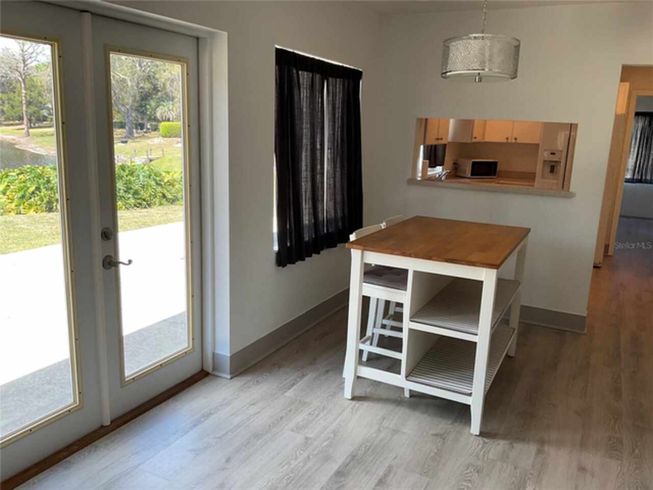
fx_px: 547
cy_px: 245
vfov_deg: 48.2
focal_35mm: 29
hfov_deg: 61.7
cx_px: 326
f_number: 1.8
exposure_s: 1/120
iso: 25
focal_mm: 3
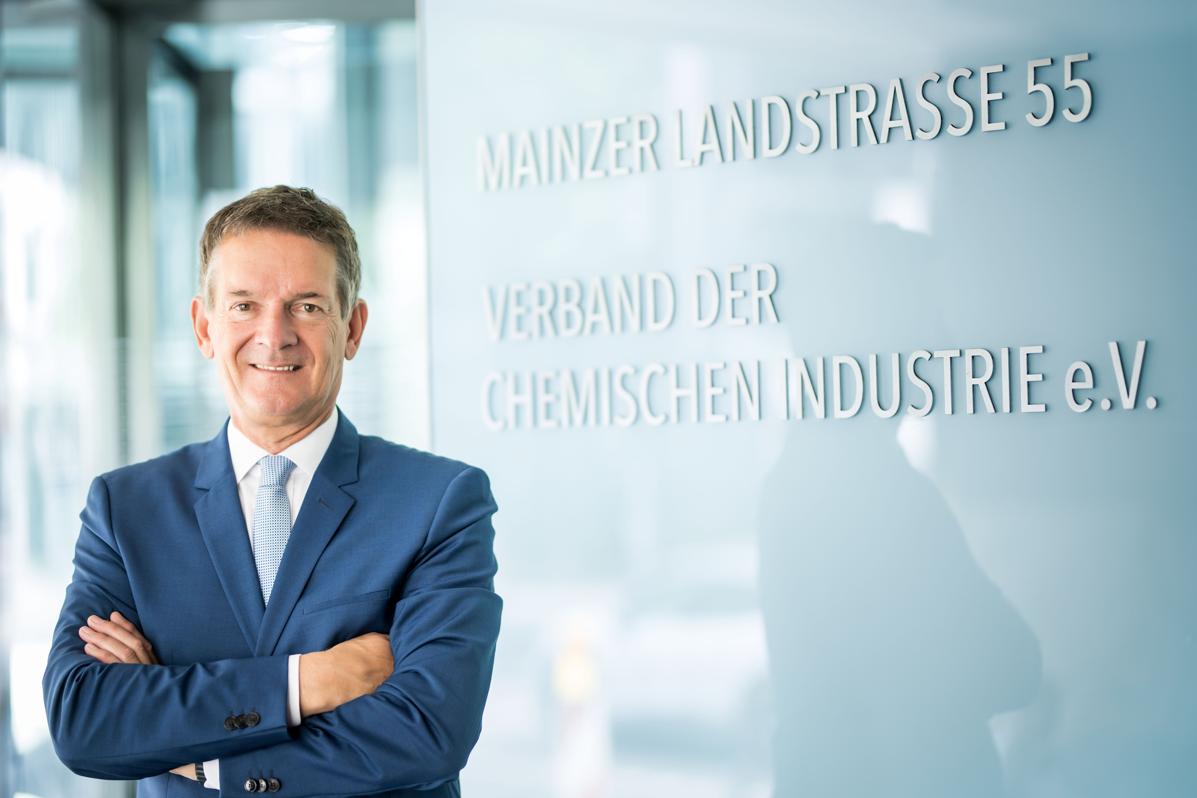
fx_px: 2826
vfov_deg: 16.1
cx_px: 598
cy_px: 399
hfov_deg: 23.9
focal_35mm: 85
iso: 400
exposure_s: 1/400
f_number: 1.4
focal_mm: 85
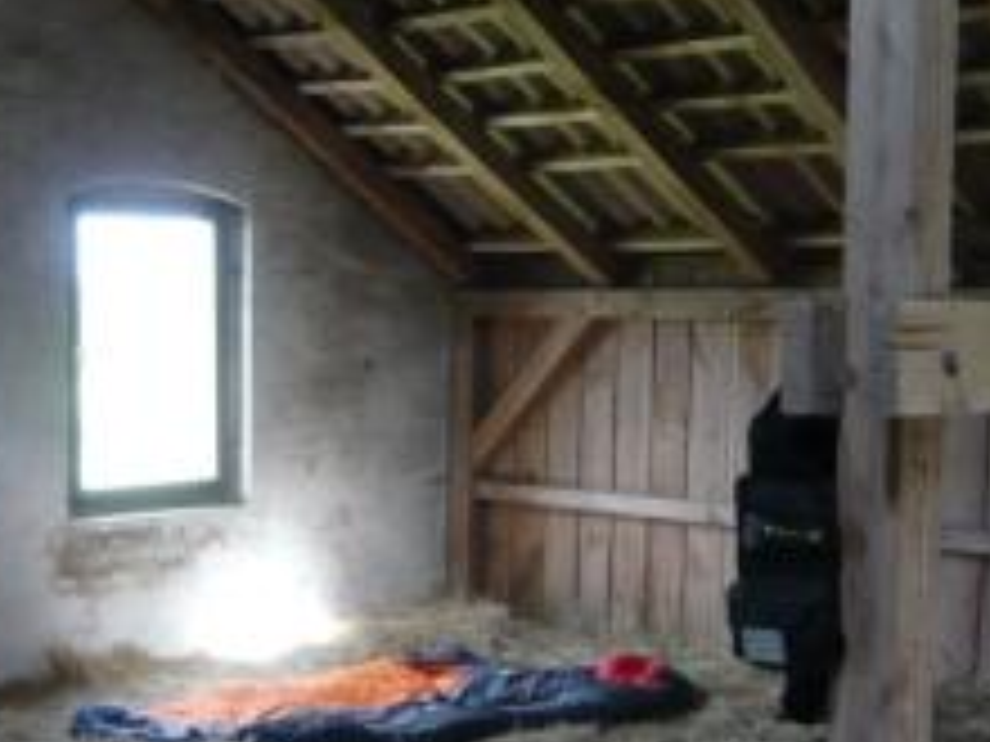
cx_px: 436
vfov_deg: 25.4
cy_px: 526
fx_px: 1630
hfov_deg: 33.7
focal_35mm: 57
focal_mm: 4.6
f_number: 2.8
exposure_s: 1/30
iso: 200
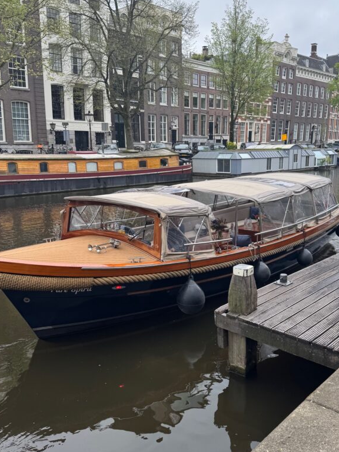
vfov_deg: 56.8
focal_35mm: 32
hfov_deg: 44.0
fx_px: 418
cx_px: 201
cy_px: 222
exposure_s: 1/588
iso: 80
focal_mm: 6.76
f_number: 1.78
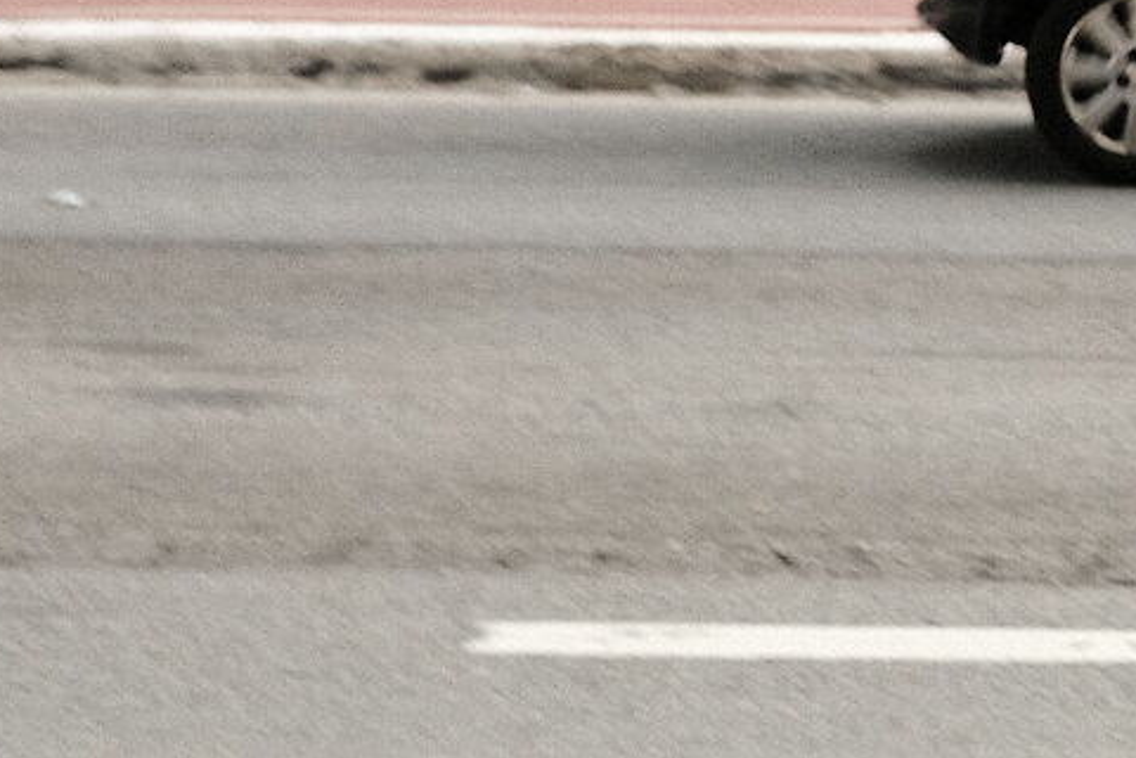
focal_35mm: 205
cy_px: -263
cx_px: 1896
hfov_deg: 9.6
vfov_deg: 6.6
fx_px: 6468
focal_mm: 27
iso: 640
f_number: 5.6
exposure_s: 1/125
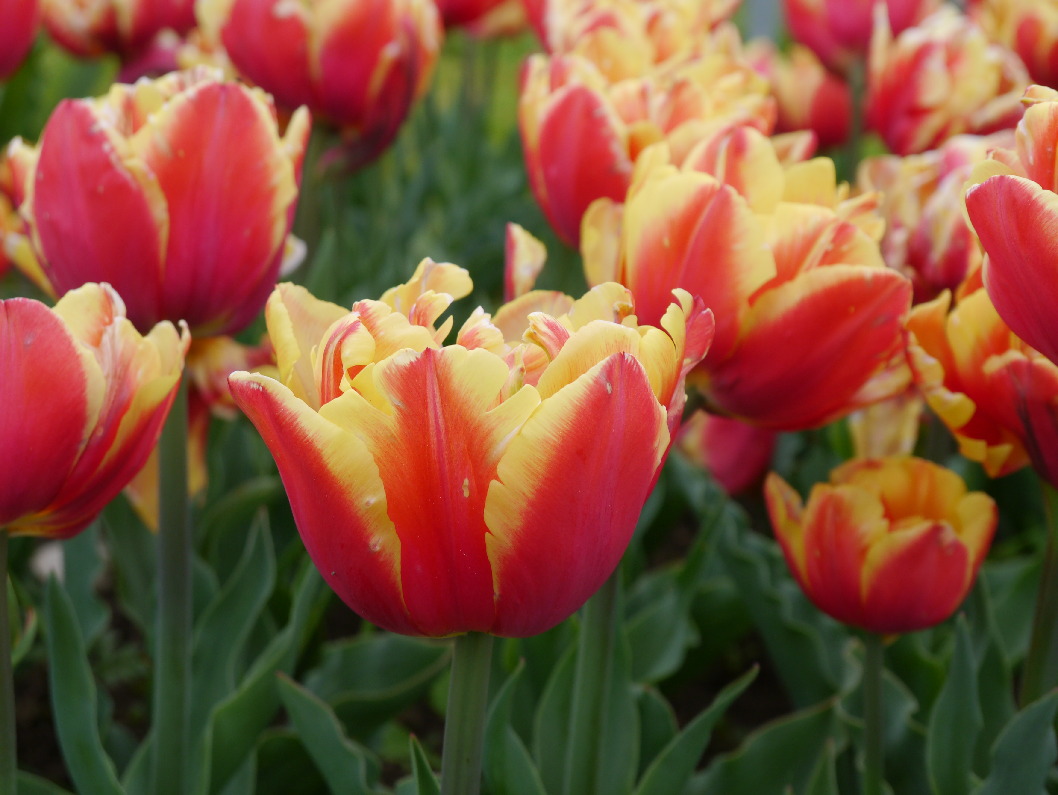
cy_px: 398
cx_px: 529
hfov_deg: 28.5
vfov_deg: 21.6
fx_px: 2079
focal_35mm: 68
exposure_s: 1/200
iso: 160
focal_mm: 34
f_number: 7.1
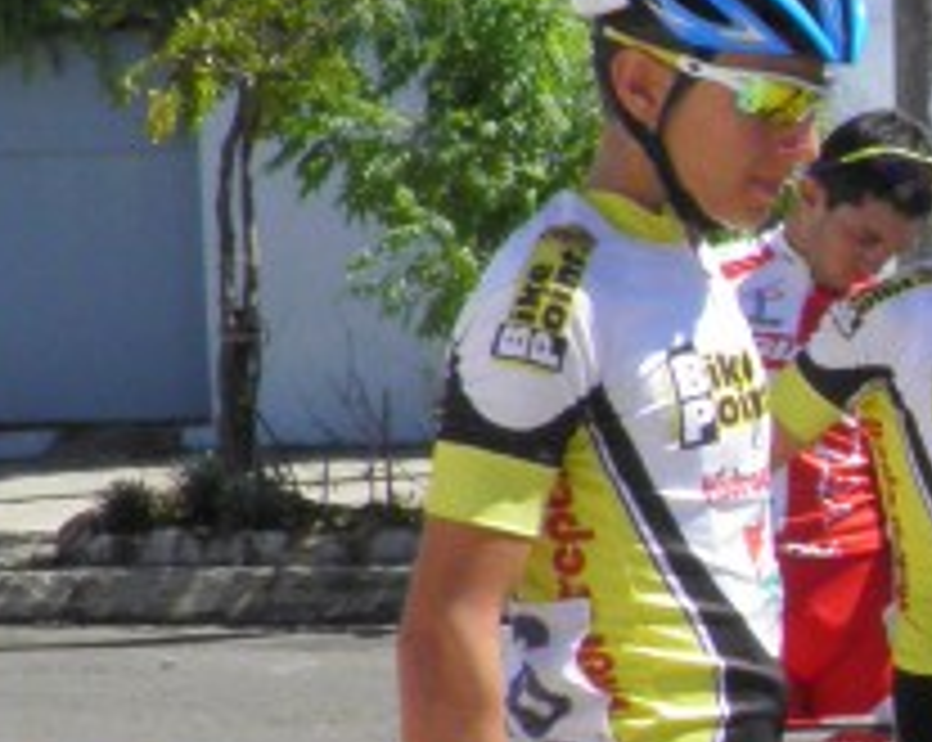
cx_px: 1704
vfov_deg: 10.9
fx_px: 3884
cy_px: 594
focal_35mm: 141
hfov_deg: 12.4
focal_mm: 4.9
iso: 100
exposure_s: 1/400
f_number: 5.7
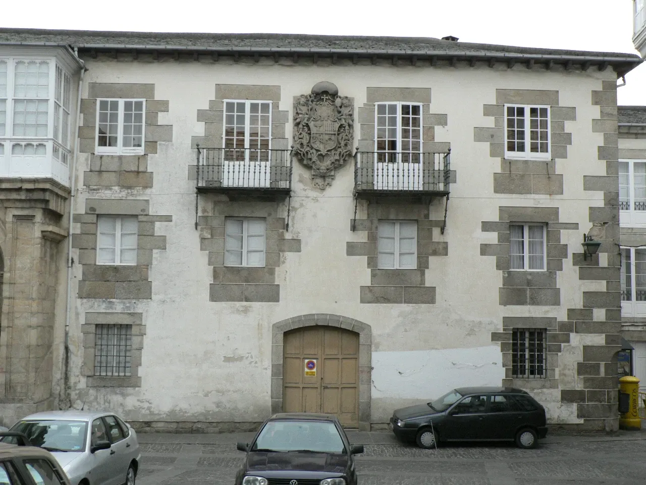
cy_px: 242
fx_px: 877
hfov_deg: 40.4
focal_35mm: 47
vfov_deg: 30.9
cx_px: 323
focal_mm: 7.9
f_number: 4
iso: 200
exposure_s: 1/320
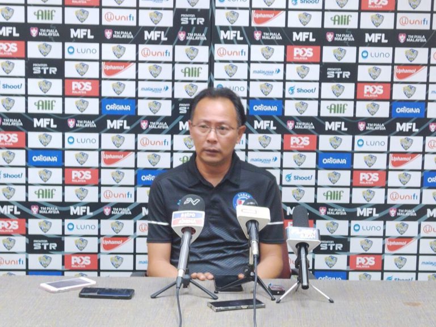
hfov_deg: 25.0
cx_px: 218
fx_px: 982
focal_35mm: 78
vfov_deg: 18.9
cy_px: 164
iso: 506
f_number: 1.8
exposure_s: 1/25
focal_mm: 4.75
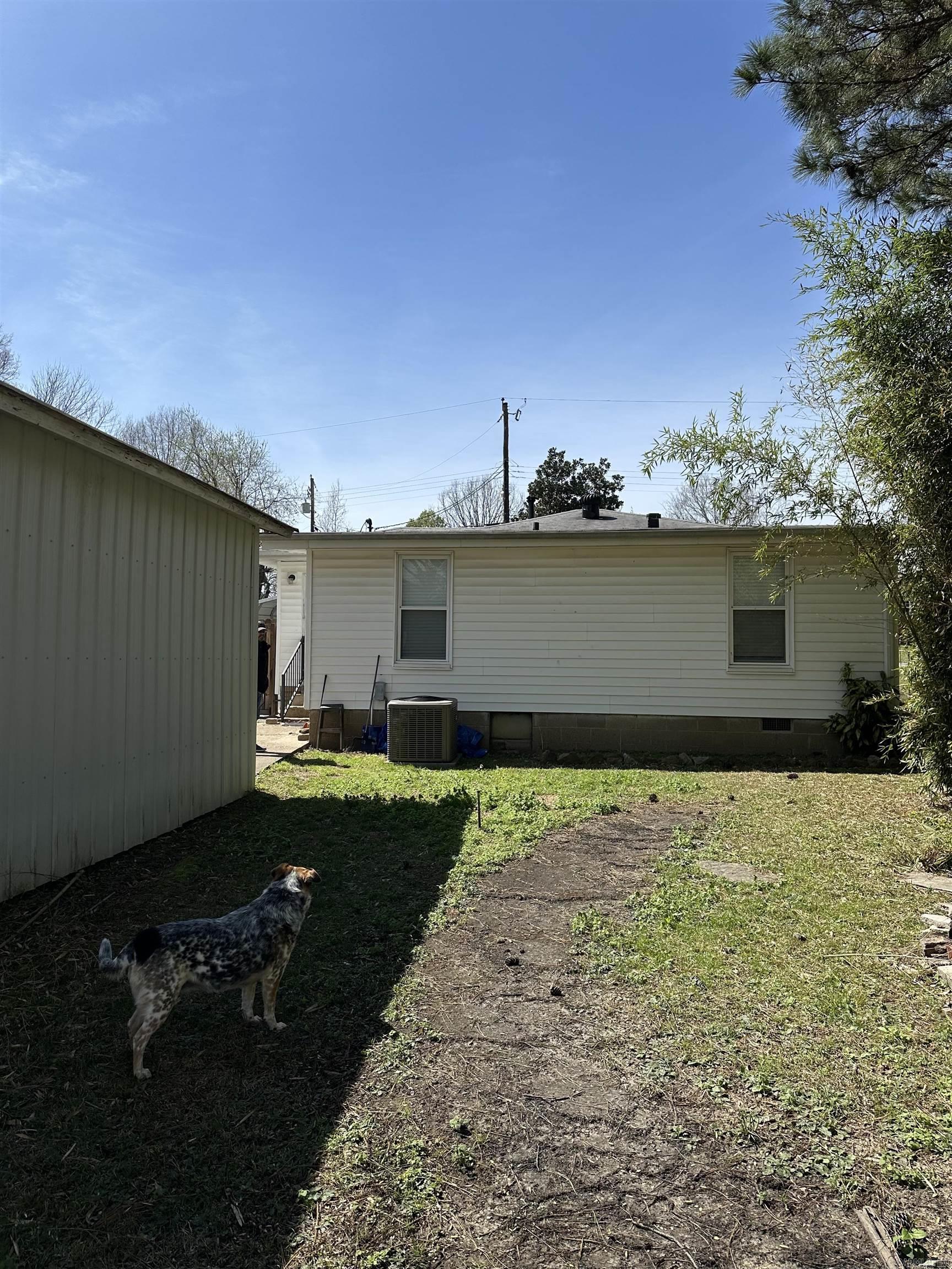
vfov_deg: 71.6
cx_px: 476
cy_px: 634
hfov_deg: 56.8
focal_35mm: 24
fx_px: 880
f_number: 1.78
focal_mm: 6.86
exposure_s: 1/4762
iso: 80
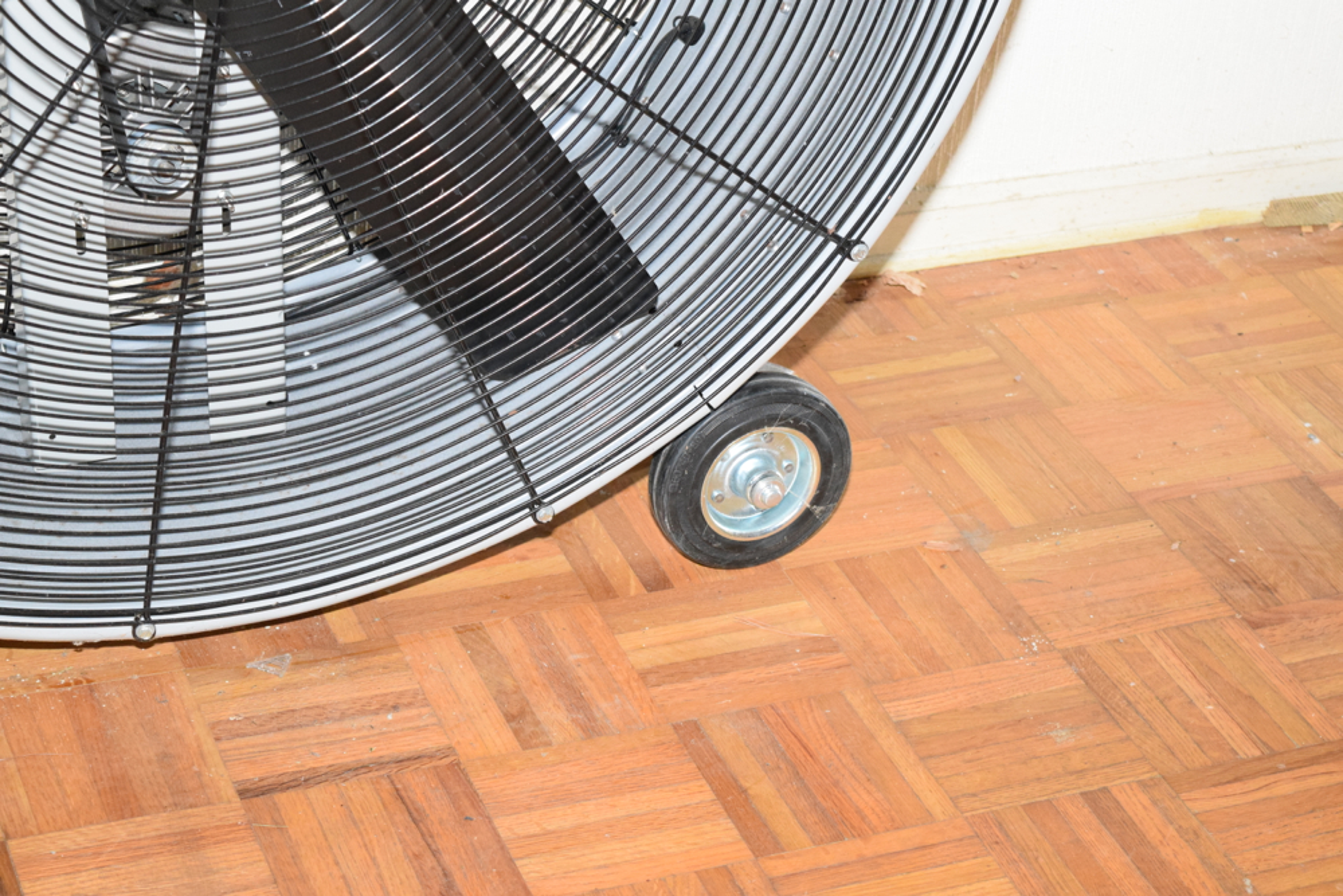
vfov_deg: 16.6
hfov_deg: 24.6
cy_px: 448
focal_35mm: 82
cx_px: 672
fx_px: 3078
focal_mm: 55
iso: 3200
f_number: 5.6
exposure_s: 1/60
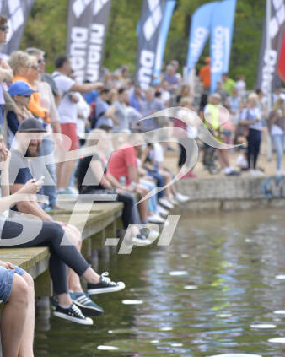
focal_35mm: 213
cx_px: 18
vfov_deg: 9.1
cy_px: 179
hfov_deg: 7.2
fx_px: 2247
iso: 800
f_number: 8
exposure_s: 1/2000
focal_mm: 150
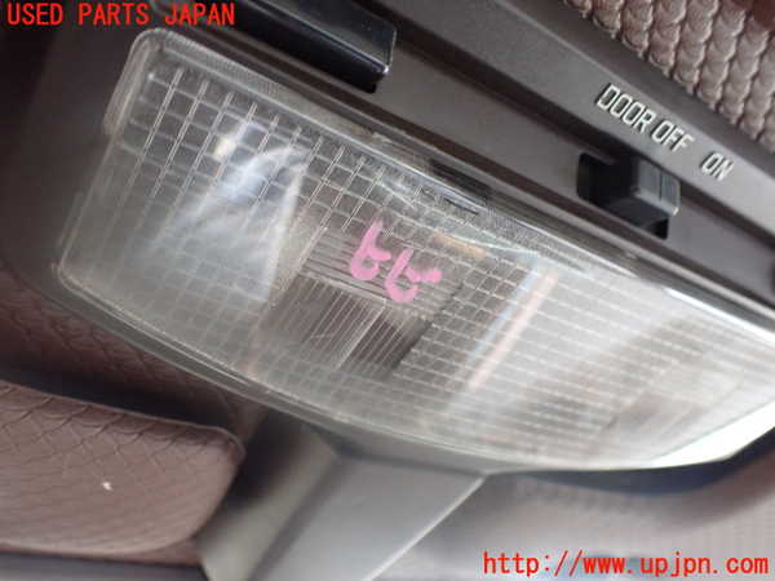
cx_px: 388
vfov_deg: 46.8
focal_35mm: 30
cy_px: 290
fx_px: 672
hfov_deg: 60.0
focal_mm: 5.4
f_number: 2.3
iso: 800
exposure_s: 1/80
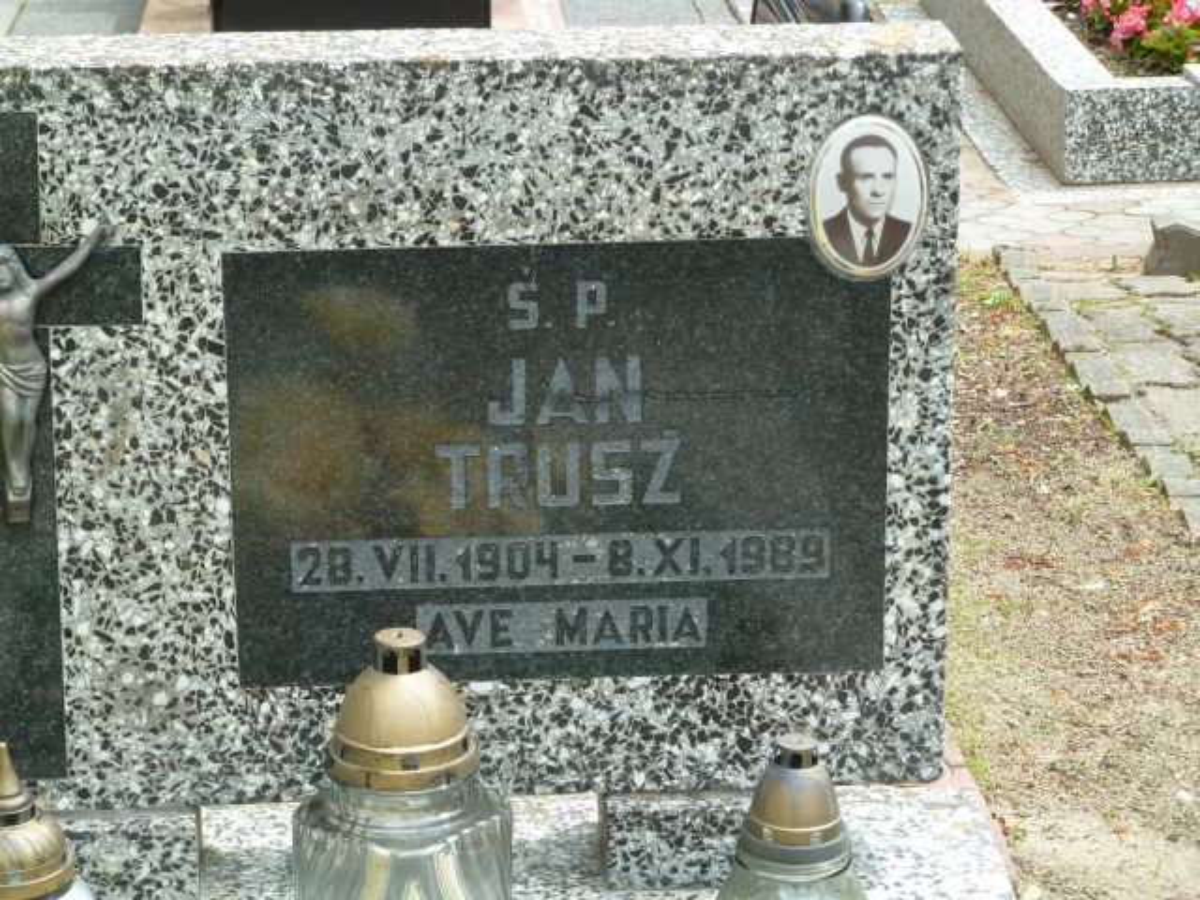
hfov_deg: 18.9
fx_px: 3605
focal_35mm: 104
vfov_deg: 14.2
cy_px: 450
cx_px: 600
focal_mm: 17
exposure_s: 1/125
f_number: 4.3
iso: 80
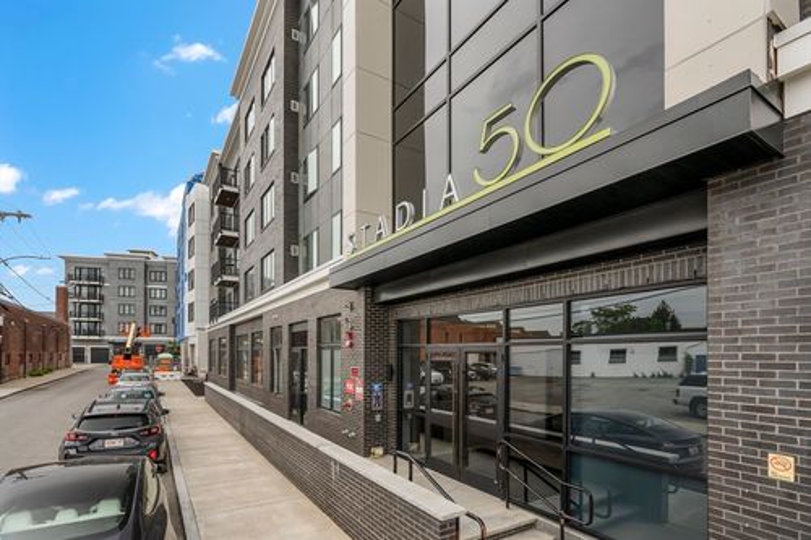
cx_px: 406
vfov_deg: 73.7
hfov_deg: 96.8
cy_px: 270
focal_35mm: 16
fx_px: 360
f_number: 9
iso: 320
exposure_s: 1/80
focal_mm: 16
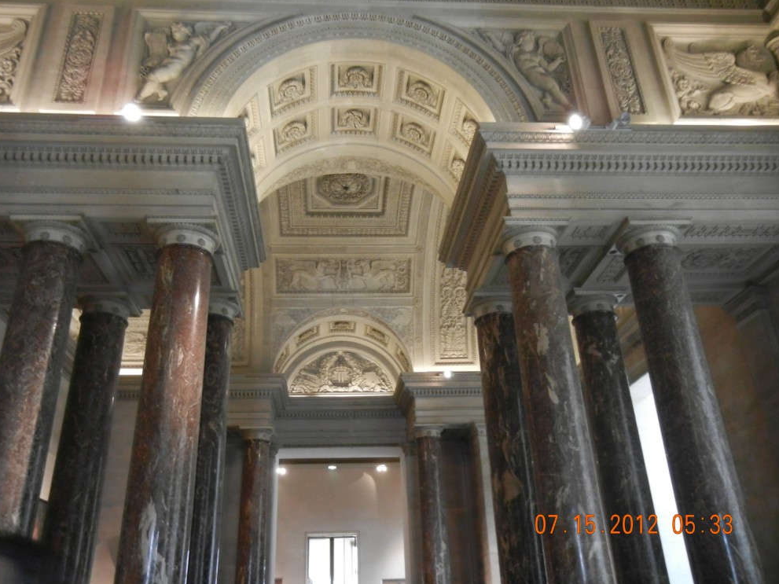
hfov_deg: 58.3
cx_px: 380
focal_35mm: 31
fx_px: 698
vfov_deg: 45.4
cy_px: 285
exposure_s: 1/3.1
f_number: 3.5
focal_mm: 5.4
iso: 200
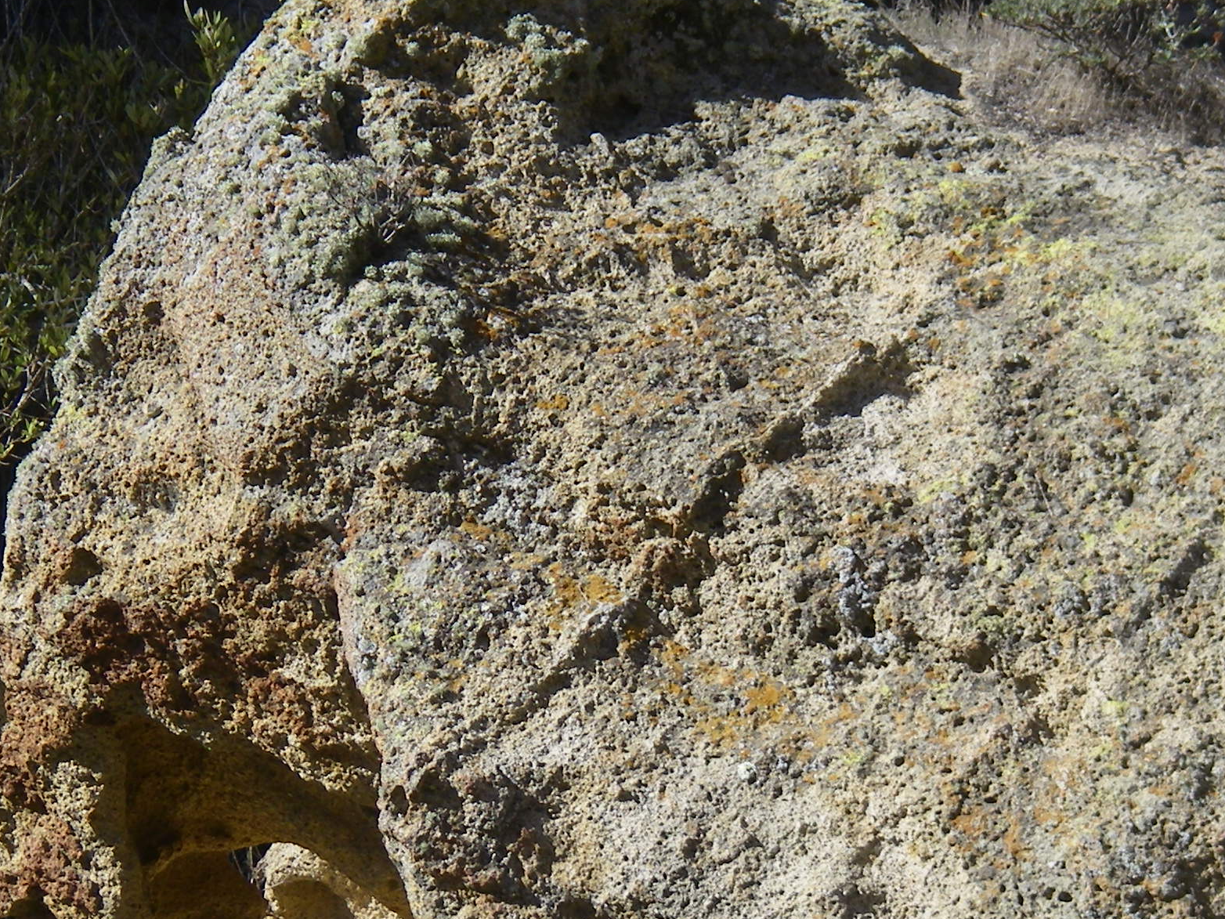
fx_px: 5768
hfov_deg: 12.1
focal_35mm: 163
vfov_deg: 9.1
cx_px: 562
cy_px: 653
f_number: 3.9
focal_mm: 13.8
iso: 64
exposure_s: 1/400
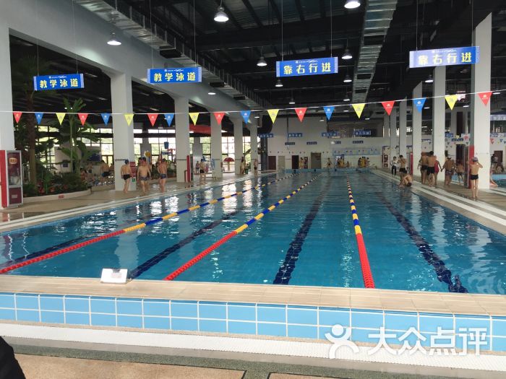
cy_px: 190
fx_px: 424
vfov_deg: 48.2
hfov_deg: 61.7
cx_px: 253
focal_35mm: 29
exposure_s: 1/100
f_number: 2.2
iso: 32
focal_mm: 4.15
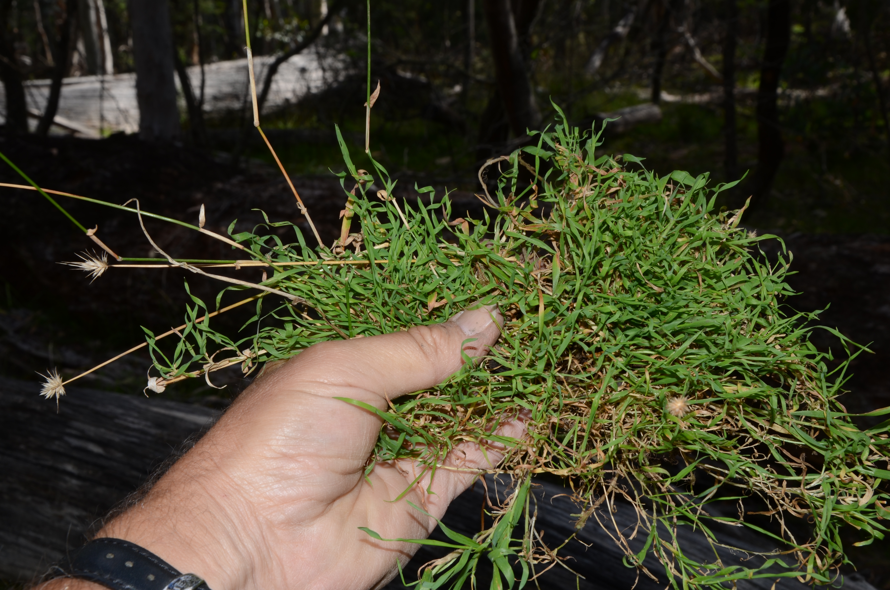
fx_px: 1406
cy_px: 295
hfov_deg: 35.1
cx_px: 445
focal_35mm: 57
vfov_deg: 23.7
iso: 100
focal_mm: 38
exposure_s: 1/50
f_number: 16
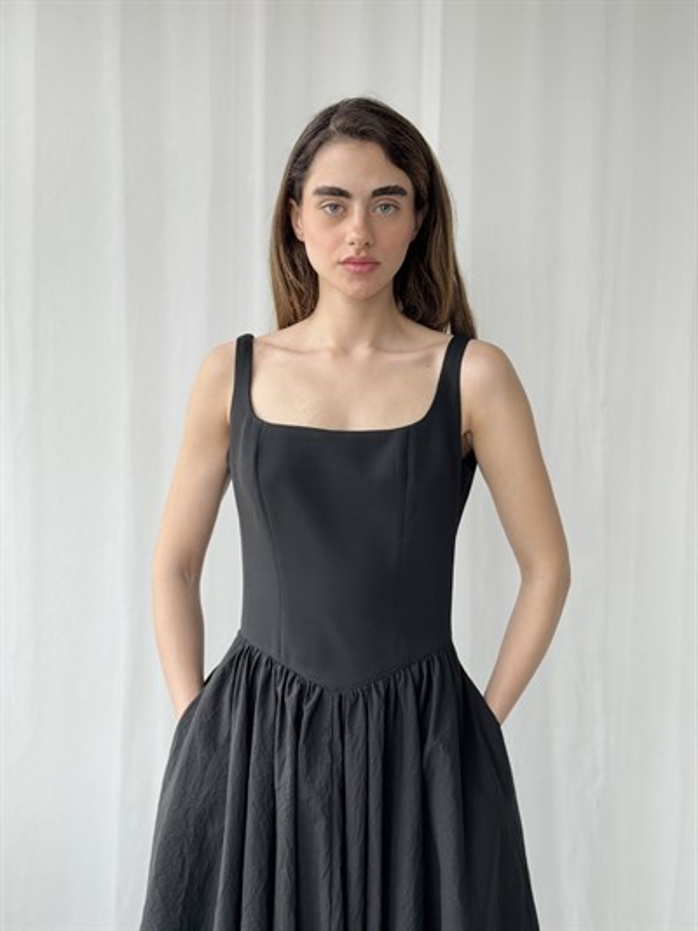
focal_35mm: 48
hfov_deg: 30.3
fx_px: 1290
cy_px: 466
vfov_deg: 39.6
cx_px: 349
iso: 64
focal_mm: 6.76
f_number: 1.78
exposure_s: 1/152
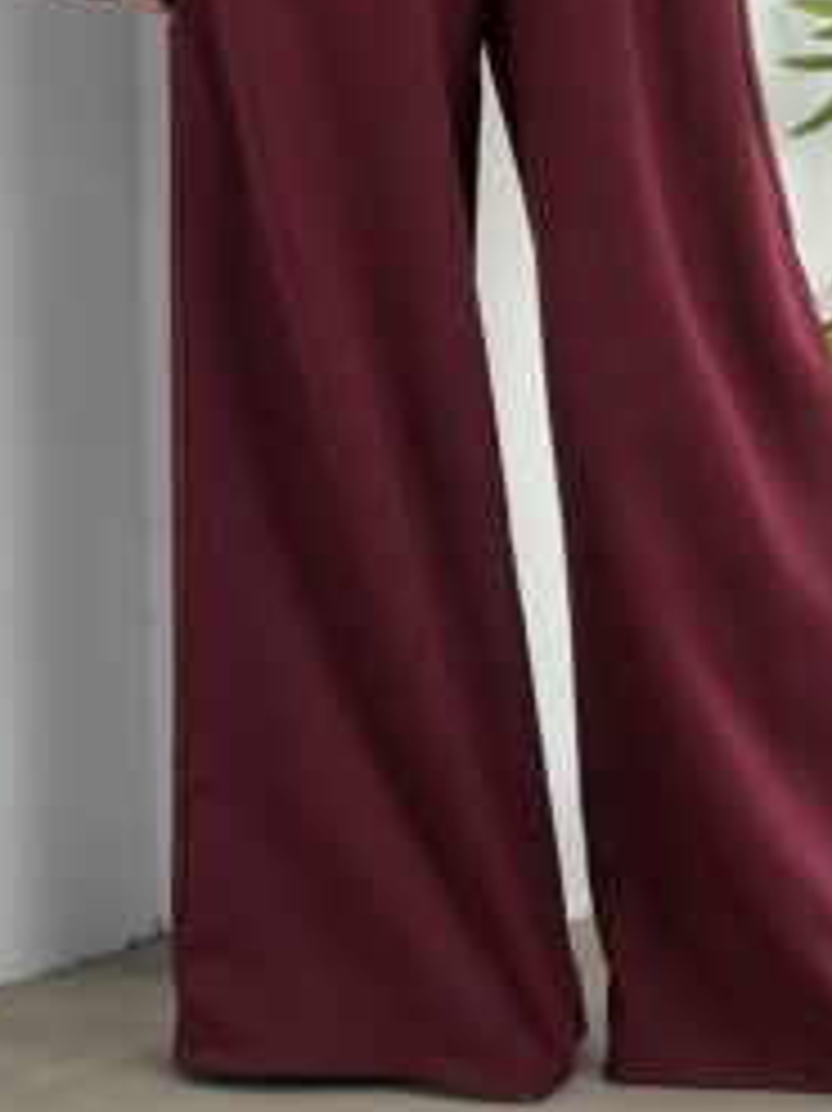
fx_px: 7794
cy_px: -221
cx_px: 522
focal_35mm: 243
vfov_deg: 8.1
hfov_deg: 6.1
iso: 50
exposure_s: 1/100
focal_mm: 16.89
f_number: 2.8
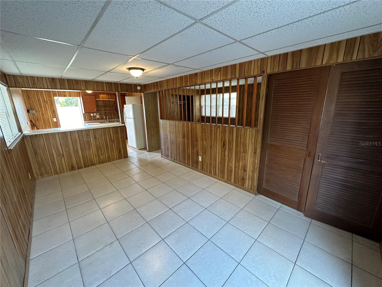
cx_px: 191
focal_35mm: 14
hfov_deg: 102.1
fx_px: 154
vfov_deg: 85.7
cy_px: 144
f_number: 2.2
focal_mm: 2.22
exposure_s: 1/60
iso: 250
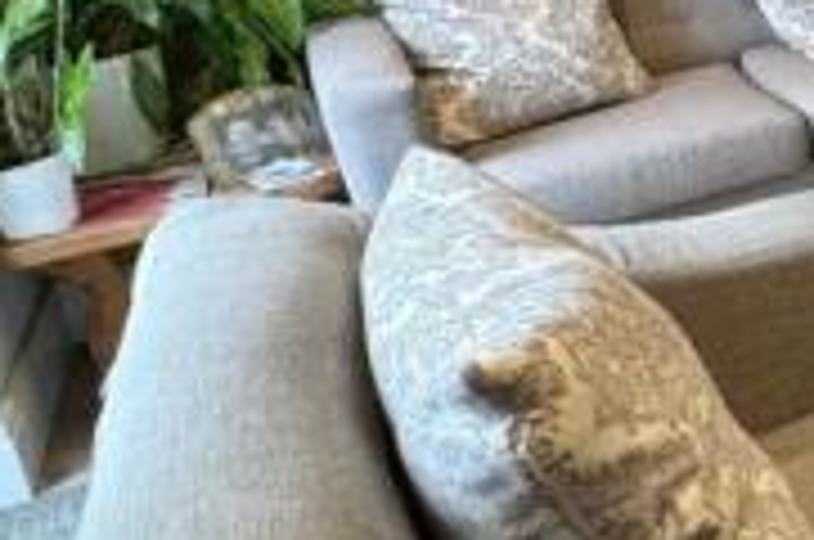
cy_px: -7
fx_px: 1061
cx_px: 1145
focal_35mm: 47
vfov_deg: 26.9
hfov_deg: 29.9
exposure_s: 1/100
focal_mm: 2.22
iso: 250
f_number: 2.2
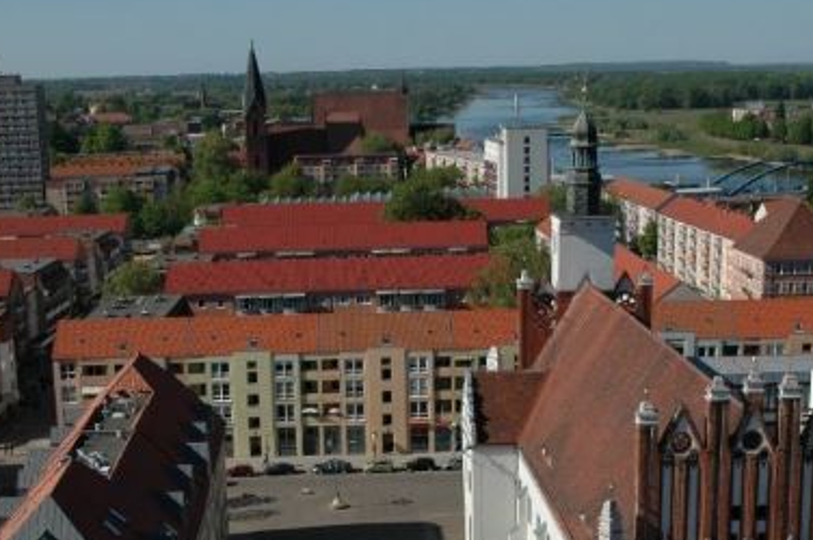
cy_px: 436
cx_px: 381
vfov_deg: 20.0
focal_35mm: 67
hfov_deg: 30.1
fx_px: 1512
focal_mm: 24
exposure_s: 1/350
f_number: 9.5
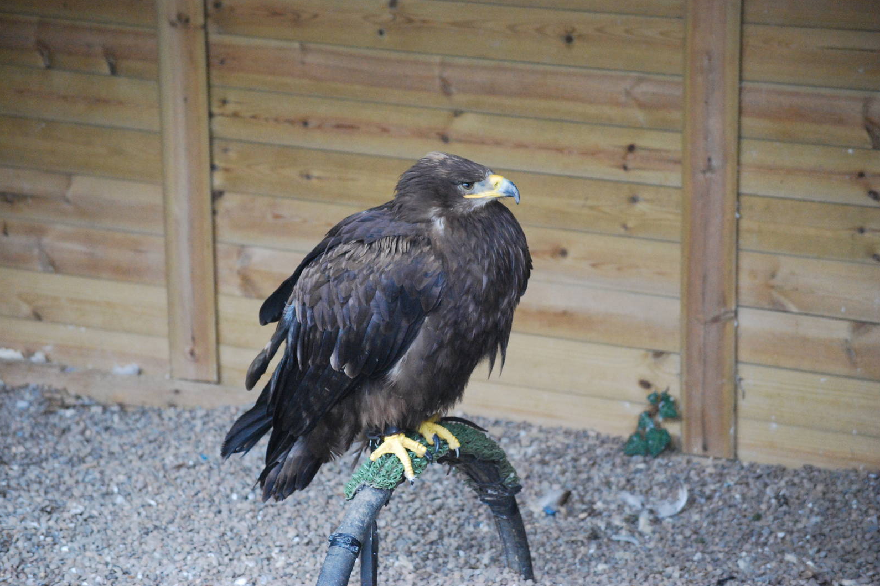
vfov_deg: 10.1
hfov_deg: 15.1
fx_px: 3324
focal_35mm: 136
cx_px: 441
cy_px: 293
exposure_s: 1/80
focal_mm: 90
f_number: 4.5
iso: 1600
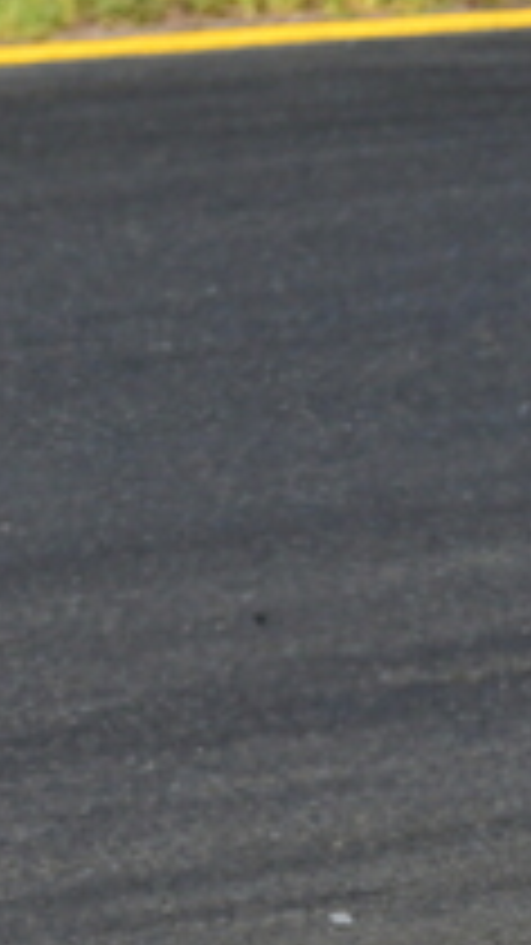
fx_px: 54061
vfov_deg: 1.0
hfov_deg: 0.6
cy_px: 668
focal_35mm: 2158
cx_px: -1071
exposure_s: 1/640
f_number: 11
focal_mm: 360
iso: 500
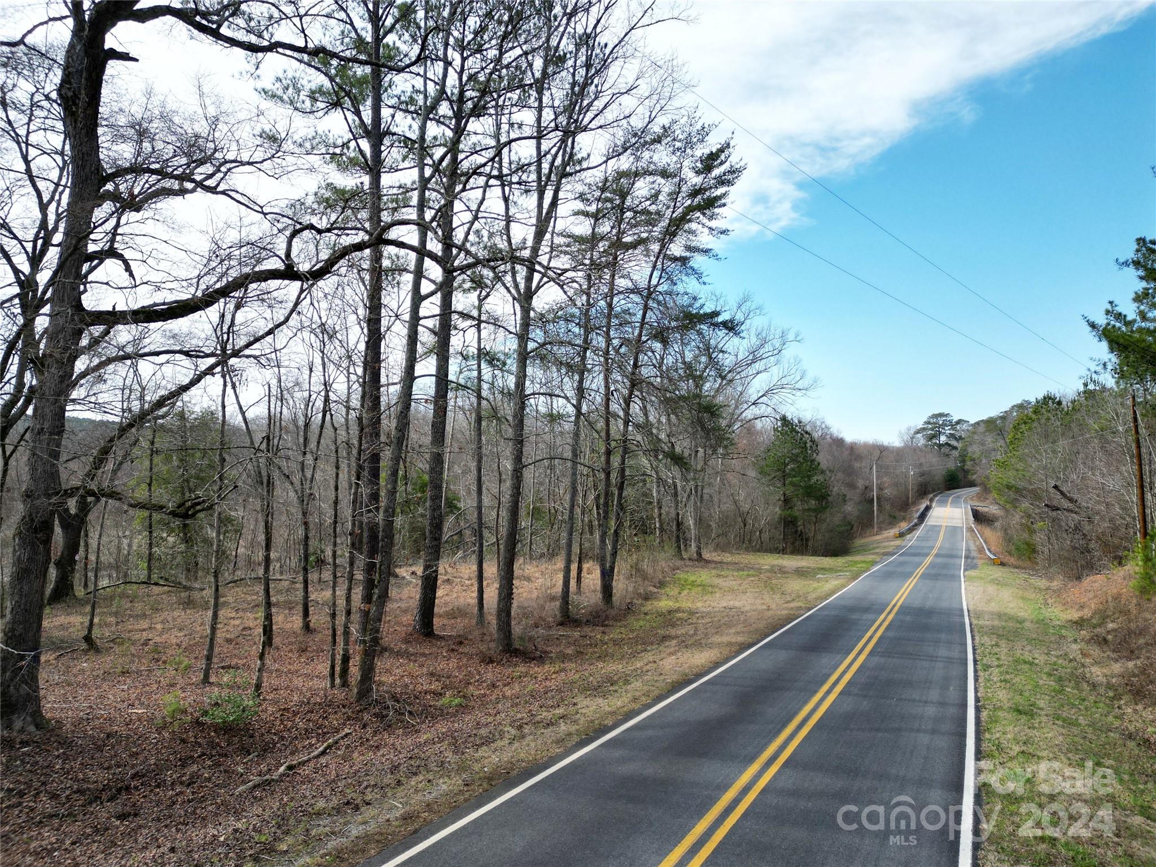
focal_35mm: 24
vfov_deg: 56.8
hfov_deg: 71.6
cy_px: 434
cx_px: 578
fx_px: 801
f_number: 1.7
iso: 110
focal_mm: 6.72
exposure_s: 1/1500
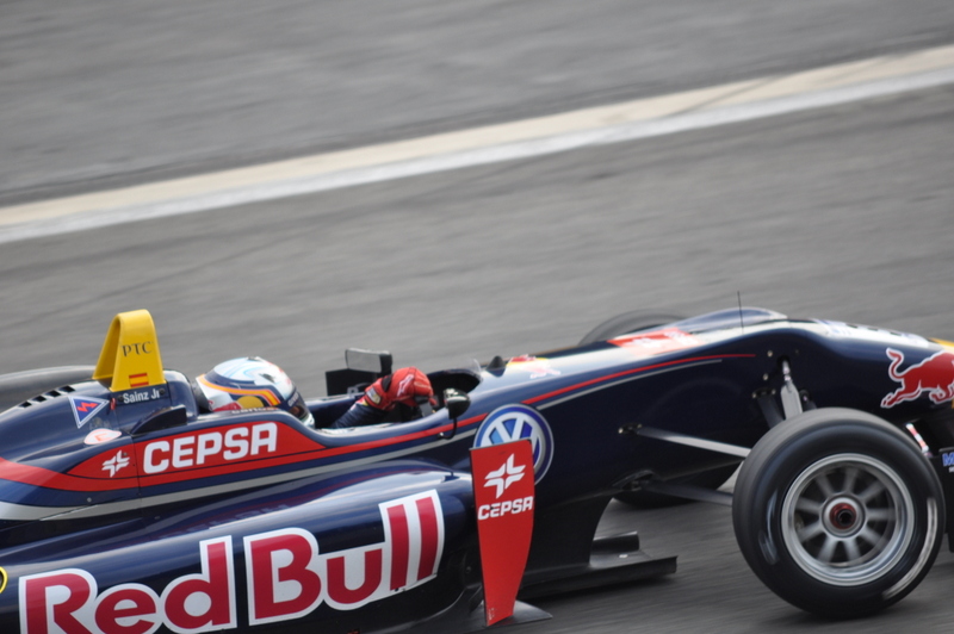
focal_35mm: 450
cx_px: 477
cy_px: 317
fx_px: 11915
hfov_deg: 4.6
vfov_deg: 3.0
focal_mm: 300
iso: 320
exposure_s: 1/400
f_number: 5.6
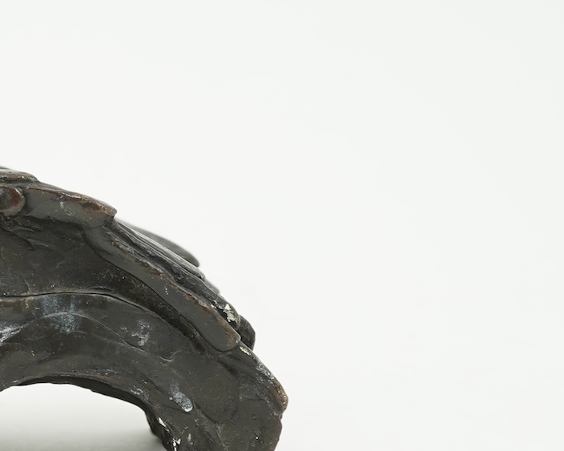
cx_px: 30
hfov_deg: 17.5
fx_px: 1803
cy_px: 258
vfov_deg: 14.3
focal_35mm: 108
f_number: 6.3
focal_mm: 30
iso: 800
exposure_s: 1/40
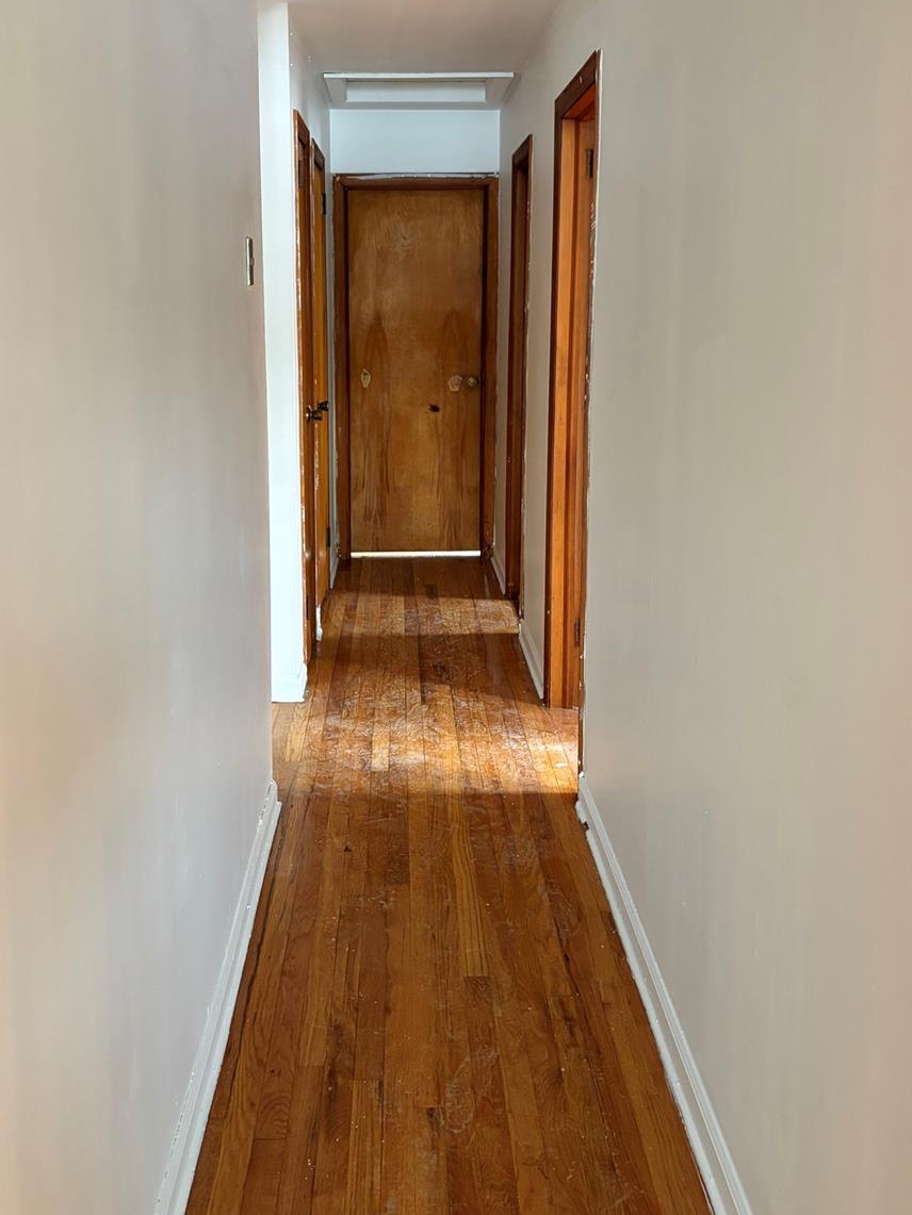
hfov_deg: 40.7
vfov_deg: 52.3
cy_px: 498
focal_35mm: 35
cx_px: 409
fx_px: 1229
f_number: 1.6
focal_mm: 5.96
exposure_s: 1/60
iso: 320
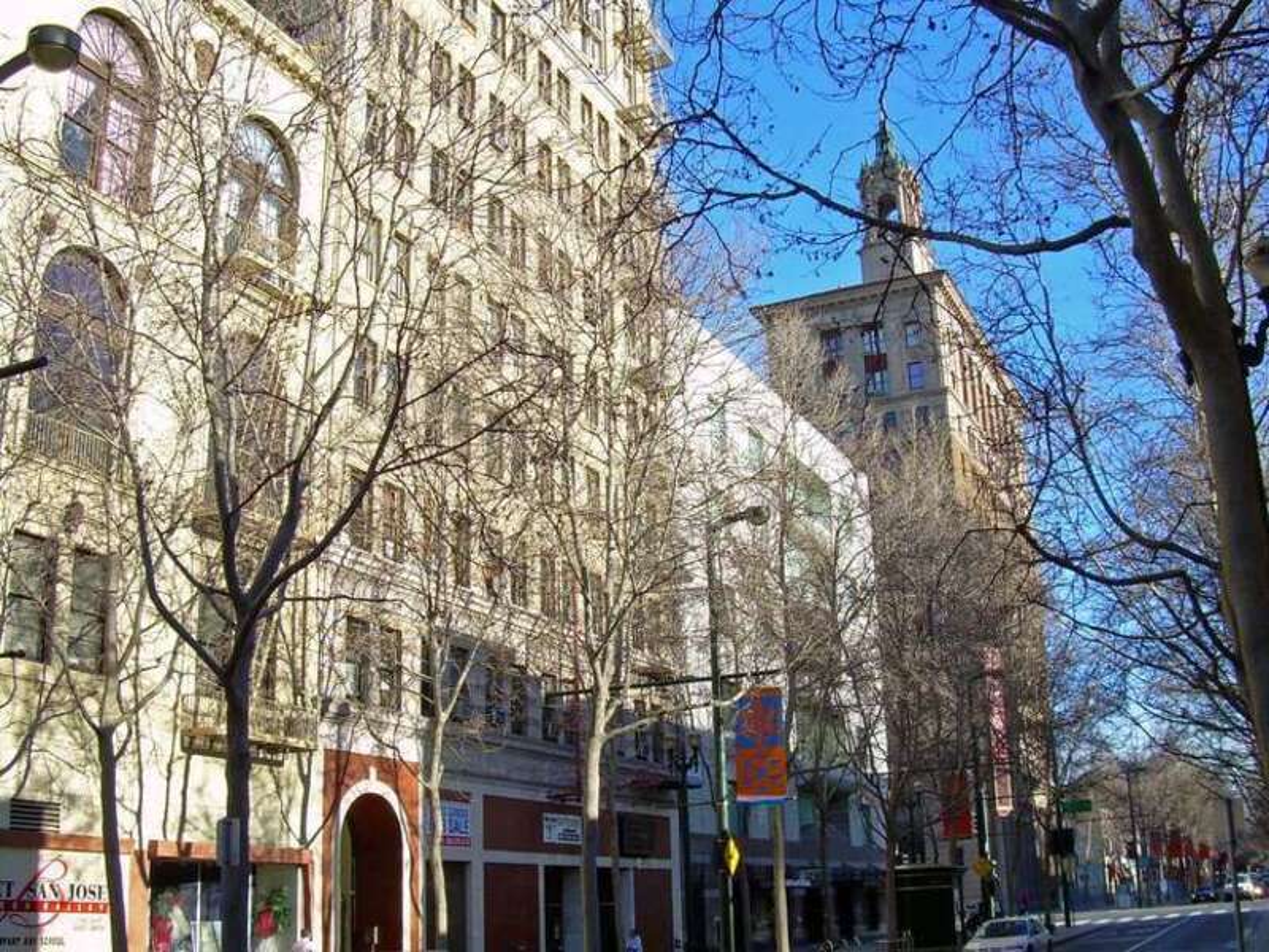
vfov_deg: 37.7
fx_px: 1393
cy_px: 476
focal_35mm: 38
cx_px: 634
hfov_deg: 49.0
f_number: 4.6
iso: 50
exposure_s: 1/177
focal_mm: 6.3
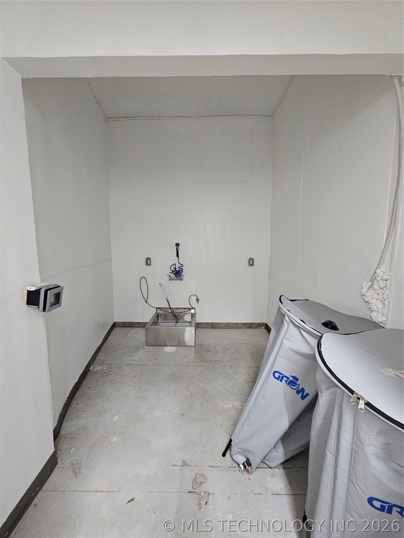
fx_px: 202
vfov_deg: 106.2
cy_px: 269
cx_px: 202
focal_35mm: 13
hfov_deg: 89.9
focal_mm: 2.2
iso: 640
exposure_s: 1/30
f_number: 2.2
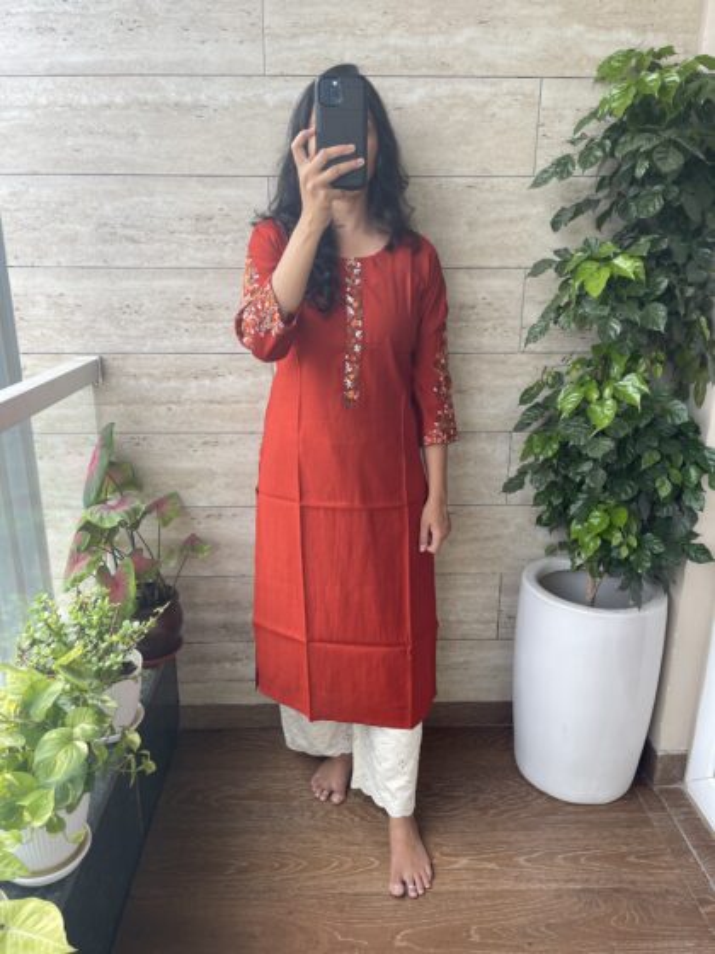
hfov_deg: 54.9
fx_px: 689
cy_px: 477
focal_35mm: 25
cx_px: 358
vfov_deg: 69.4
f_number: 1.6
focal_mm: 5.1
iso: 32
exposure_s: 1/488
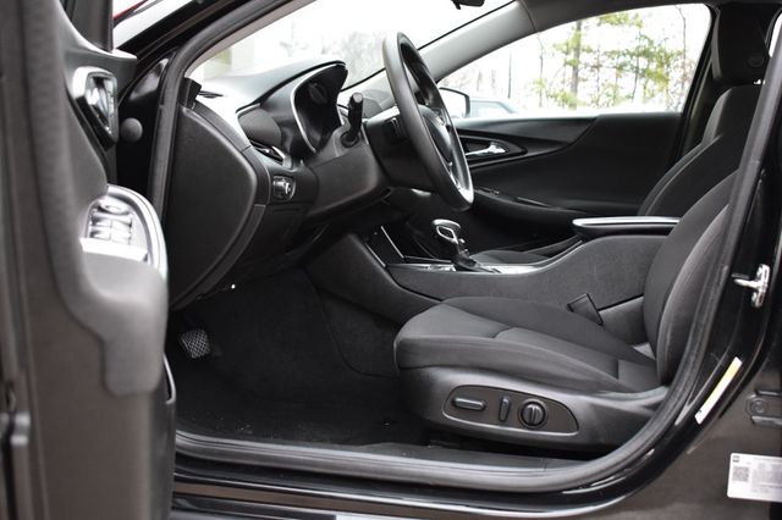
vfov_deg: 30.8
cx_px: 391
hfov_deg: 45.0
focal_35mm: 44
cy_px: 260
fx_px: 944
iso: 1600
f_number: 5.6
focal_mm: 29
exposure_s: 1/15
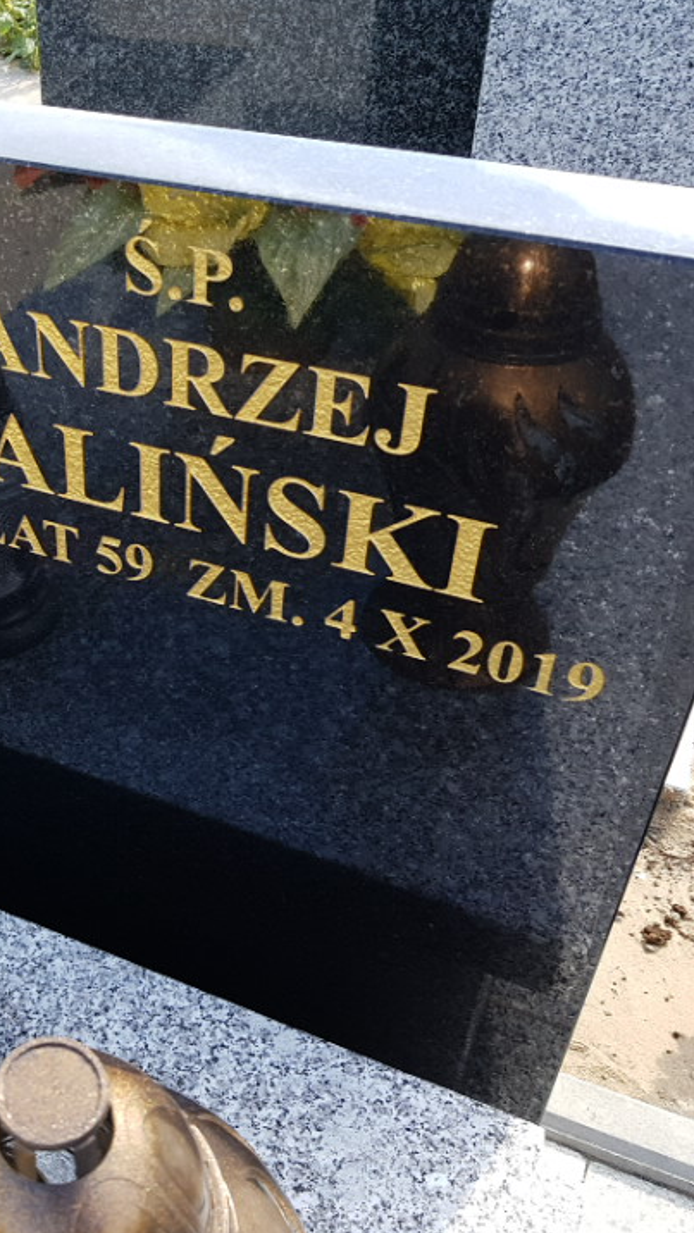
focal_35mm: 38
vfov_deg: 52.8
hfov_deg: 29.8
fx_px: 1243
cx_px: 62
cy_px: 616
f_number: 1.7
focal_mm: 4.2
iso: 50
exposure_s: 1/325
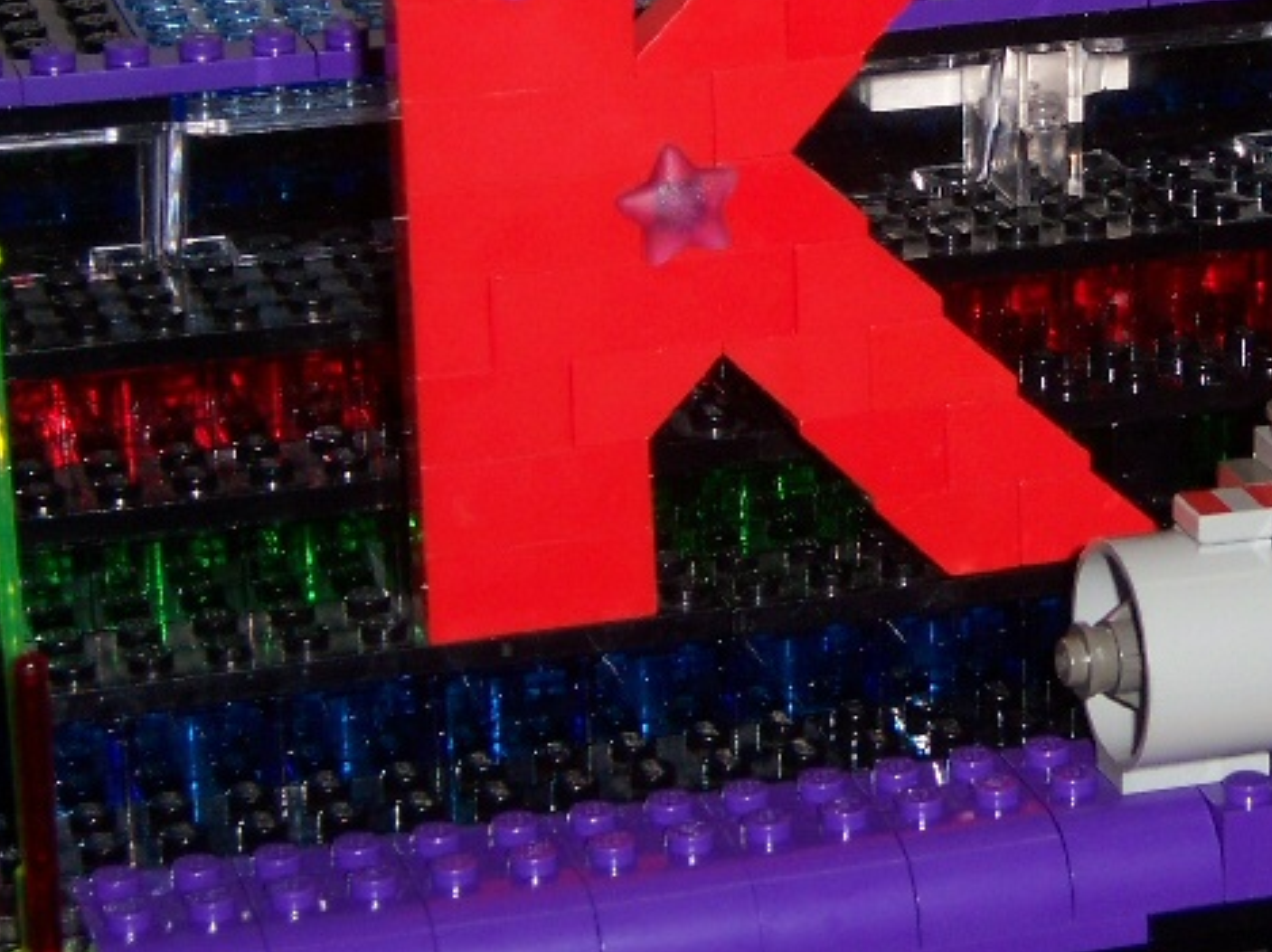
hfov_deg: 14.0
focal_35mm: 140
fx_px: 5140
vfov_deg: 10.6
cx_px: 1079
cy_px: 206
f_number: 4.8
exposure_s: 1/90
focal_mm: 13.5
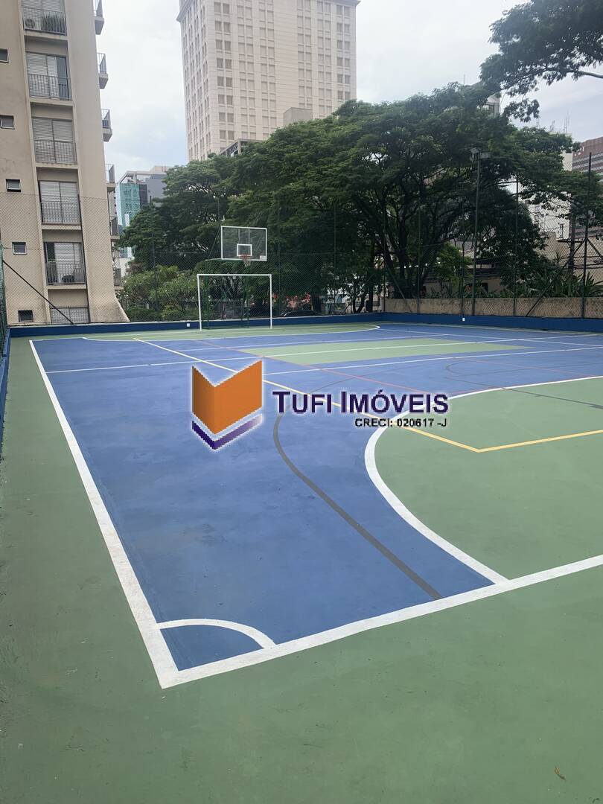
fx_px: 604
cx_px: 302
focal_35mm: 26
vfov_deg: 67.3
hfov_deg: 53.1
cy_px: 402
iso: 25
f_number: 1.8
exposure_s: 1/1136
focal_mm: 4.25
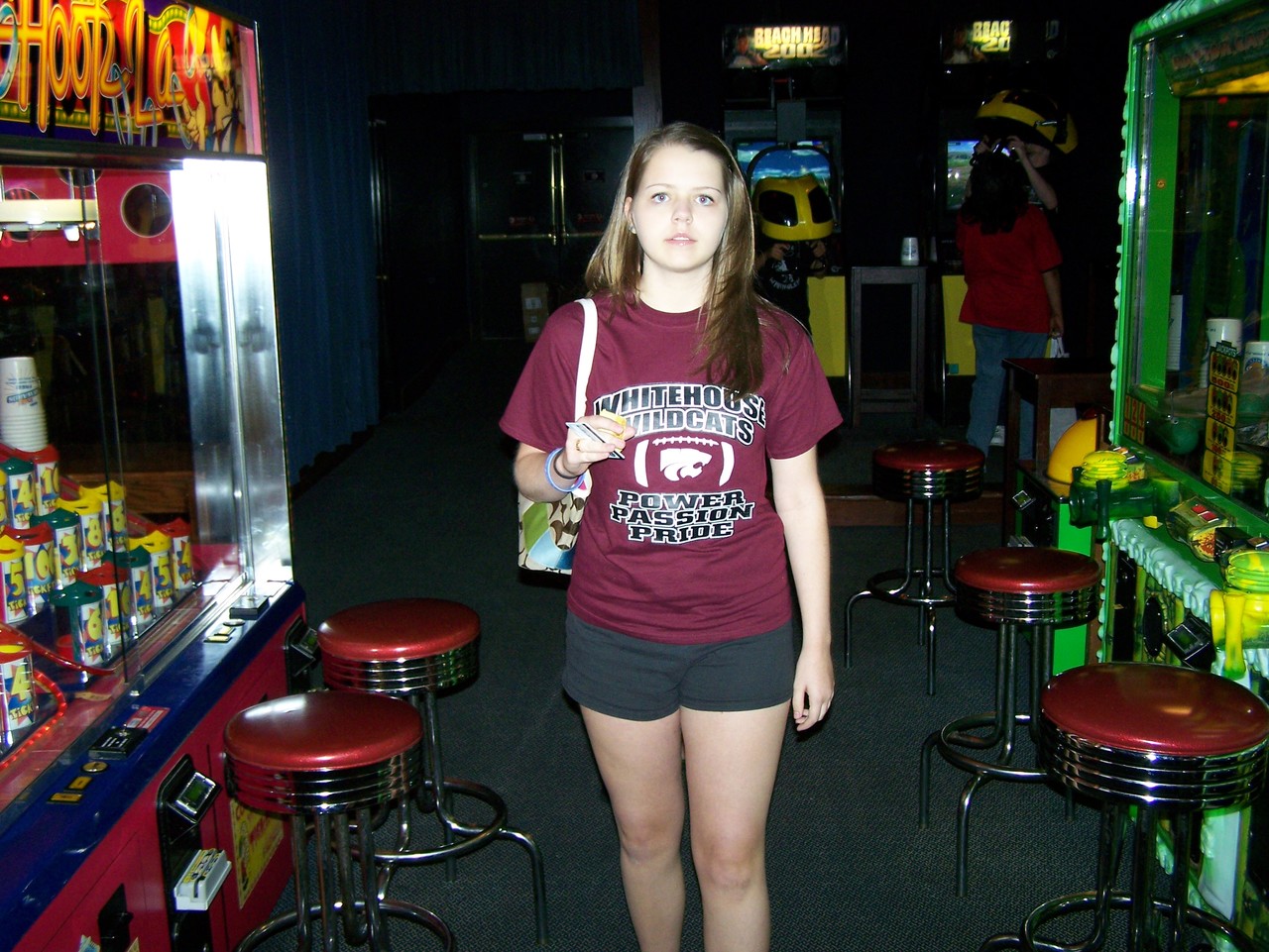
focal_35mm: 38
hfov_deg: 49.0
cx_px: 634
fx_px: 1394
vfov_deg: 37.7
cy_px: 476
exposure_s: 1/60
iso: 160
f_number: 2.8
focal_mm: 6.3
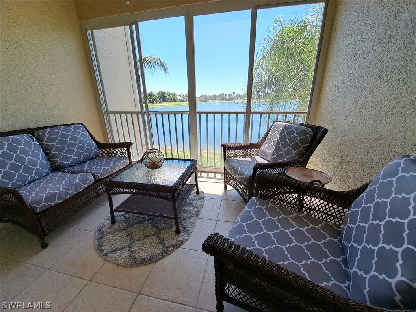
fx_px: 156
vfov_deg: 89.9
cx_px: 208
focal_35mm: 13
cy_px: 156
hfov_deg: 106.2
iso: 50
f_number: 2.2
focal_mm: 1.74
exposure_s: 1/349
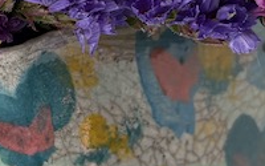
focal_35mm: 141
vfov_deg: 9.1
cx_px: 24
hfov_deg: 14.7
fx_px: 1018
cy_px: -74
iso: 100
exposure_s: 1/122
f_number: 1.6
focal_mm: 5.96
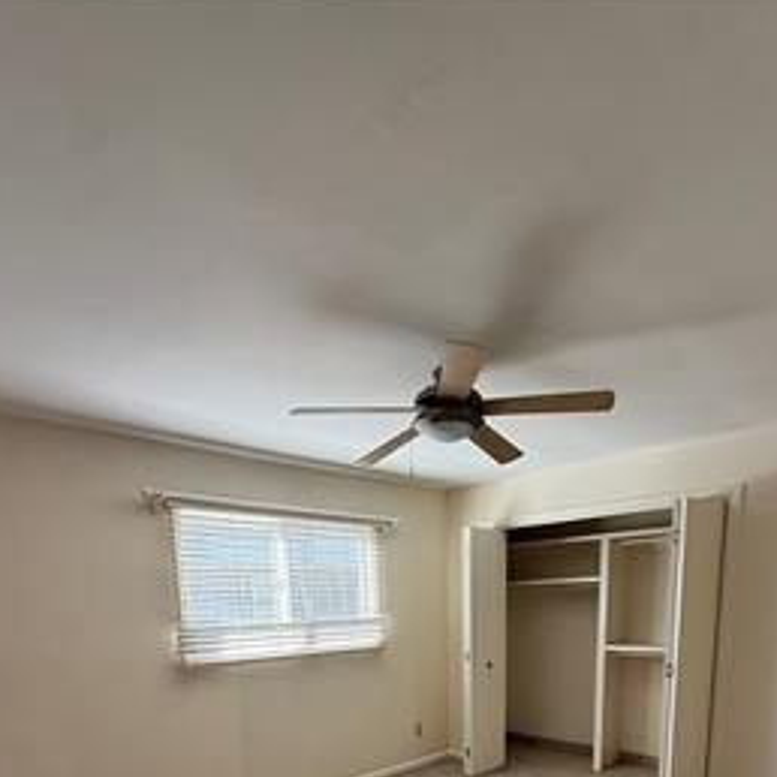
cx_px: 410
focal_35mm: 23
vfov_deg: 57.2
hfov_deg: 67.2
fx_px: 584
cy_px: 708
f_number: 2.2
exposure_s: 1/104
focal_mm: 2.22
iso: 64
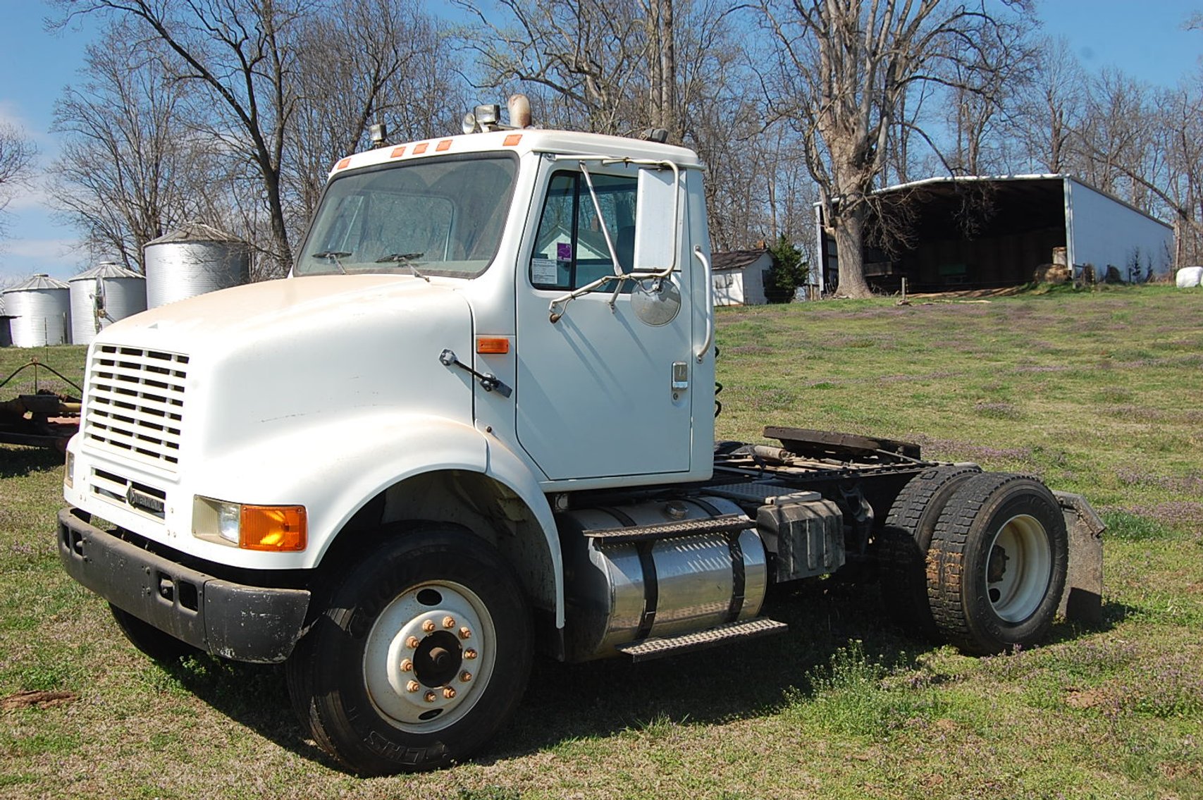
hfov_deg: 49.6
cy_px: 400
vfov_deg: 34.1
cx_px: 602
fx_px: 1302
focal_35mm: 39
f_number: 9
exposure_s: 1/320
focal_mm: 26
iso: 200
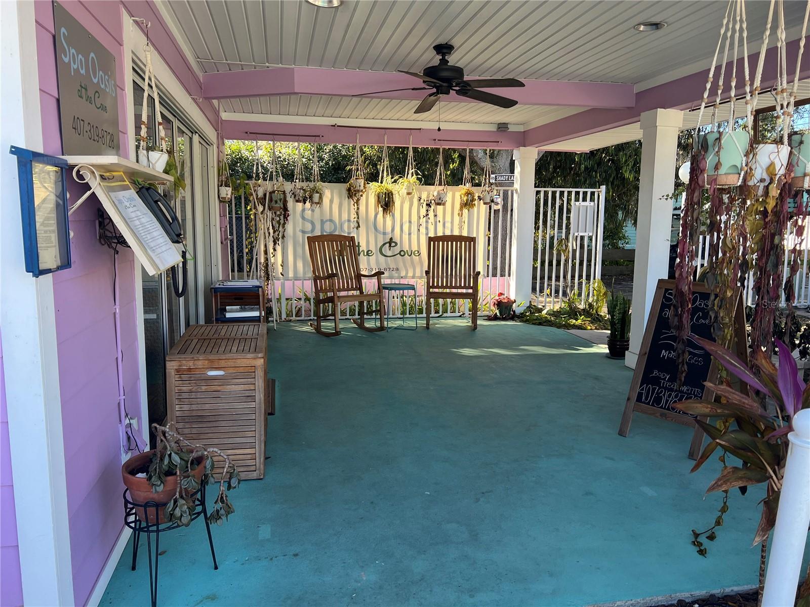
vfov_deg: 53.1
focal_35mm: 26
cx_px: 405
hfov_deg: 67.3
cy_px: 304
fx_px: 608
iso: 50
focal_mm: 5.7
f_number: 1.5
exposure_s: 1/389
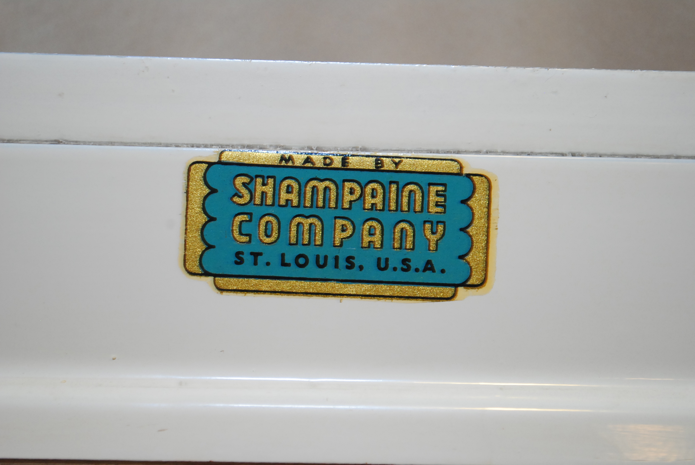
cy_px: 232
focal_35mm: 82
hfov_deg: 24.6
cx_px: 348
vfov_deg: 16.6
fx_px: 1595
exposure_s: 1/25
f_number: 5.6
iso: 800
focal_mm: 55
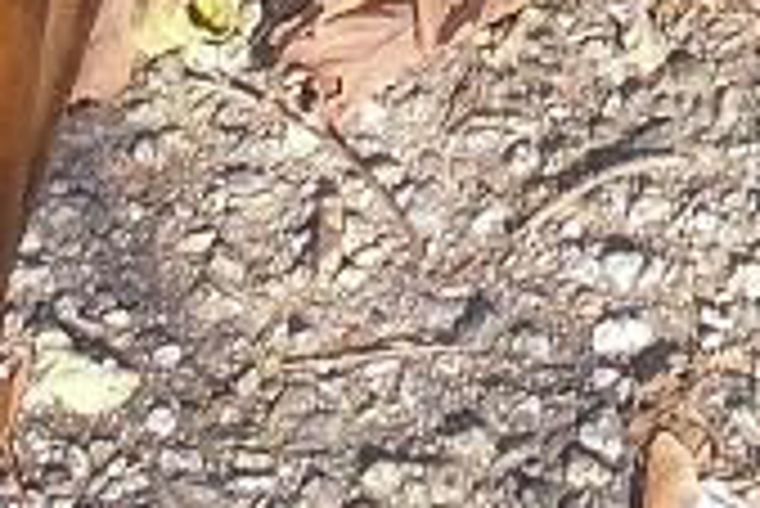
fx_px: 4606
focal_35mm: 218
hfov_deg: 9.3
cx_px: 998
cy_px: -1245
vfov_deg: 5.7
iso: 80
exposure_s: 1/60
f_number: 3.6
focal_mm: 5.93
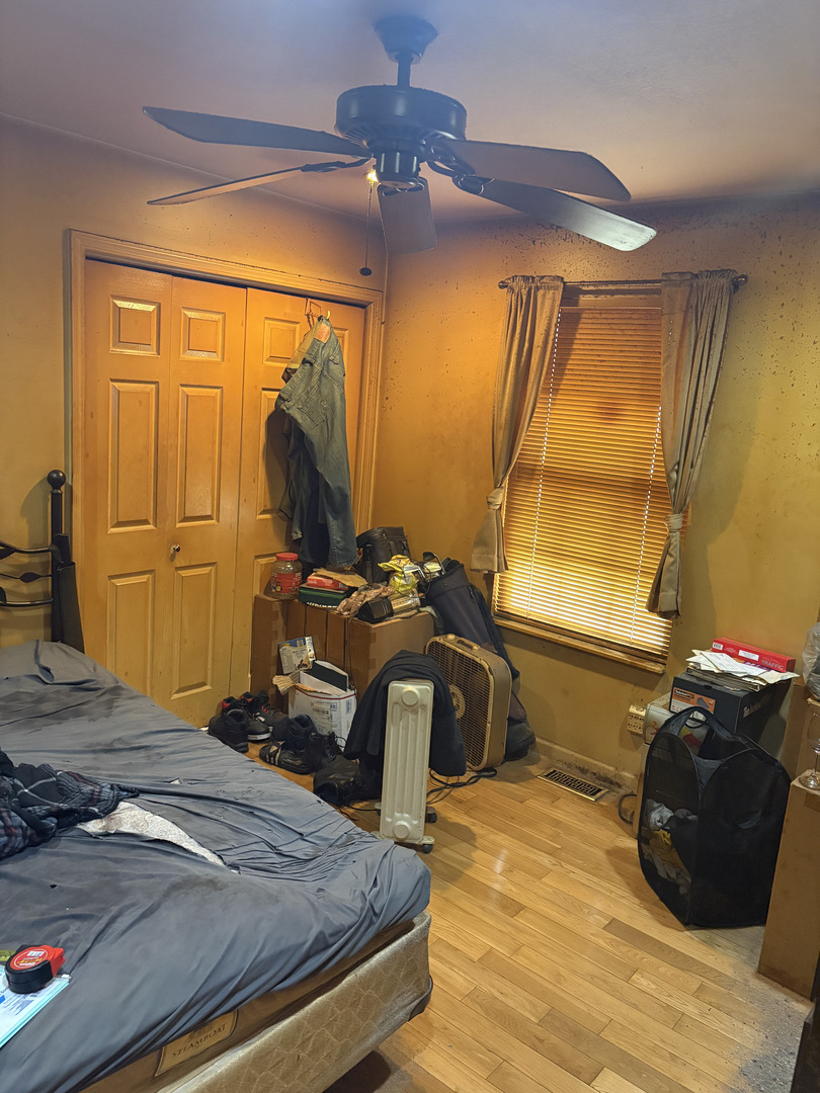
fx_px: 821
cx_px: 410
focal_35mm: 26
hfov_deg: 53.1
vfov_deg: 67.3
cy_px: 546
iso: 500
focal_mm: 5.96
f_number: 1.6
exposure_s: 1/40
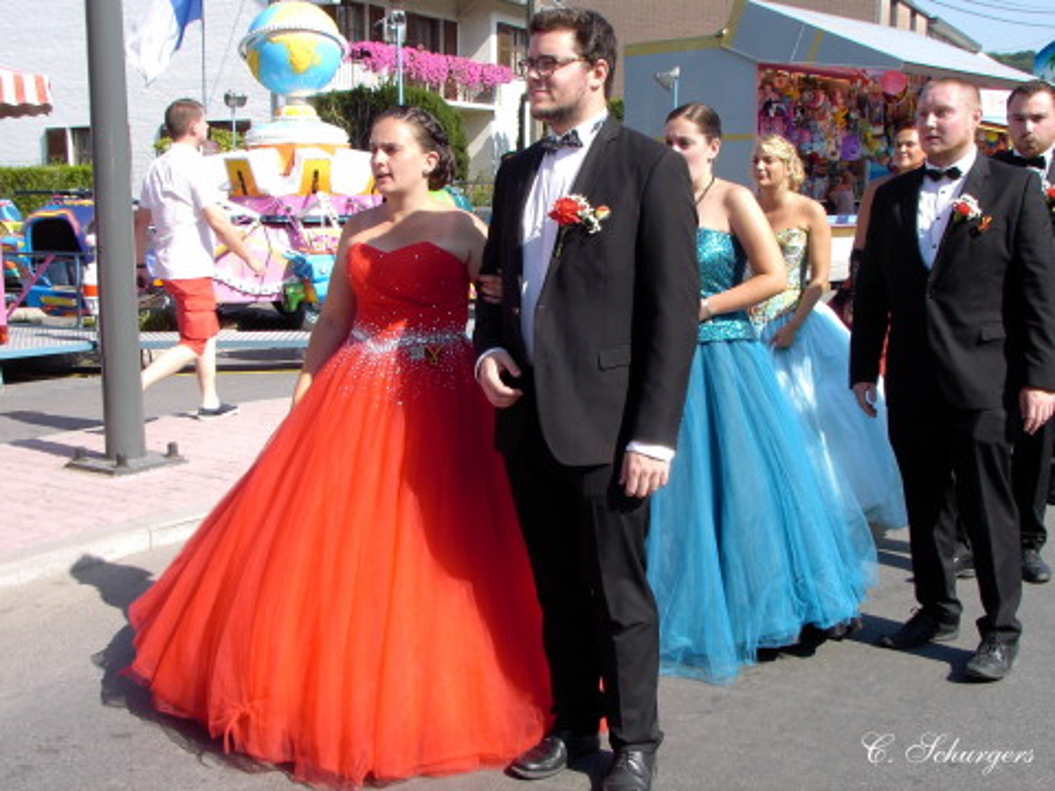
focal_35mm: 46
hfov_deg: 41.2
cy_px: 396
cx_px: 528
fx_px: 1402
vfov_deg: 31.5
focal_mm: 7.1
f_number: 4.5
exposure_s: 1/240
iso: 70
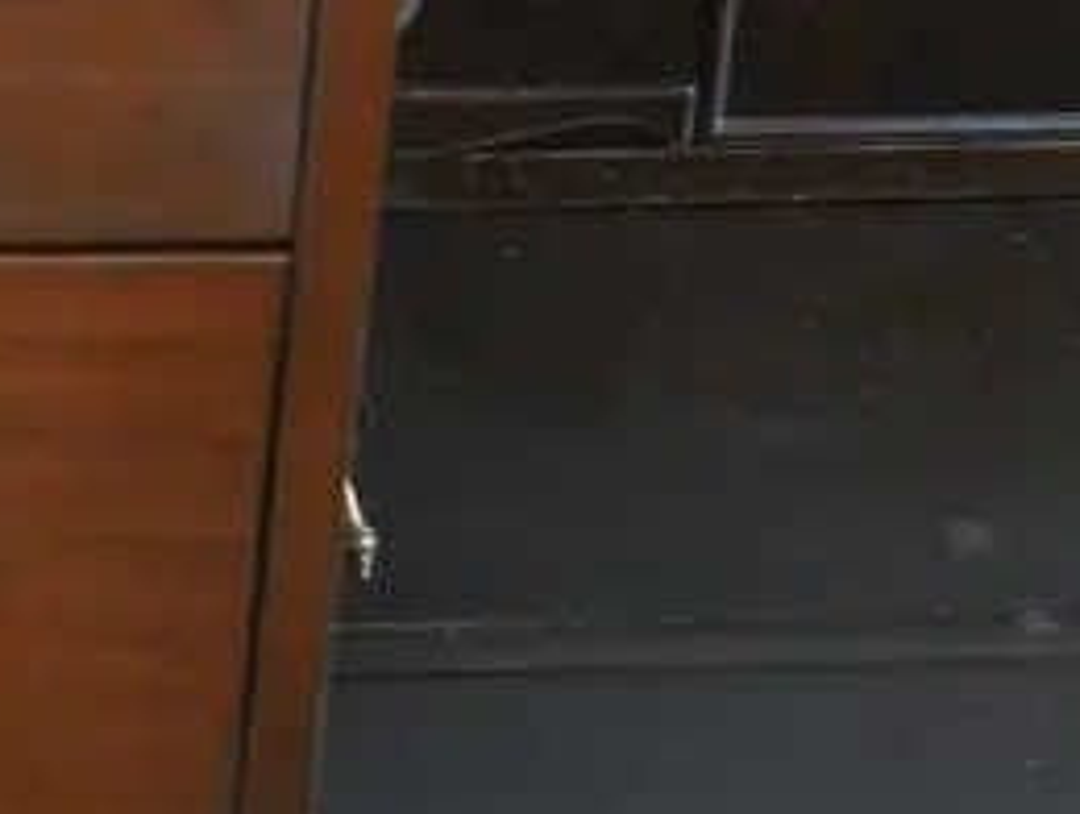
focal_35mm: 118
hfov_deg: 15.2
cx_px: -602
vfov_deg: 12.4
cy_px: -35
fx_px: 3688
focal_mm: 15
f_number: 3.6
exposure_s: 1/60
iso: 2000
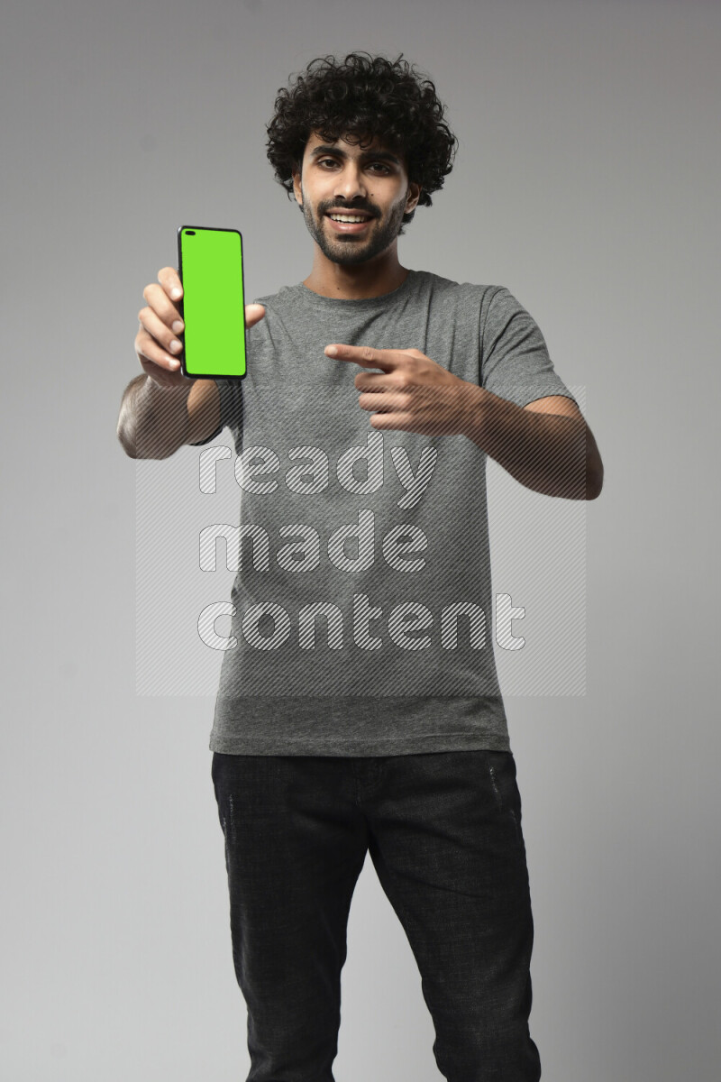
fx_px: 1442
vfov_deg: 41.1
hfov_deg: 28.1
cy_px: 541
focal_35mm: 48
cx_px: 360
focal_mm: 48
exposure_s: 1/125
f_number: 6.3
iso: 400
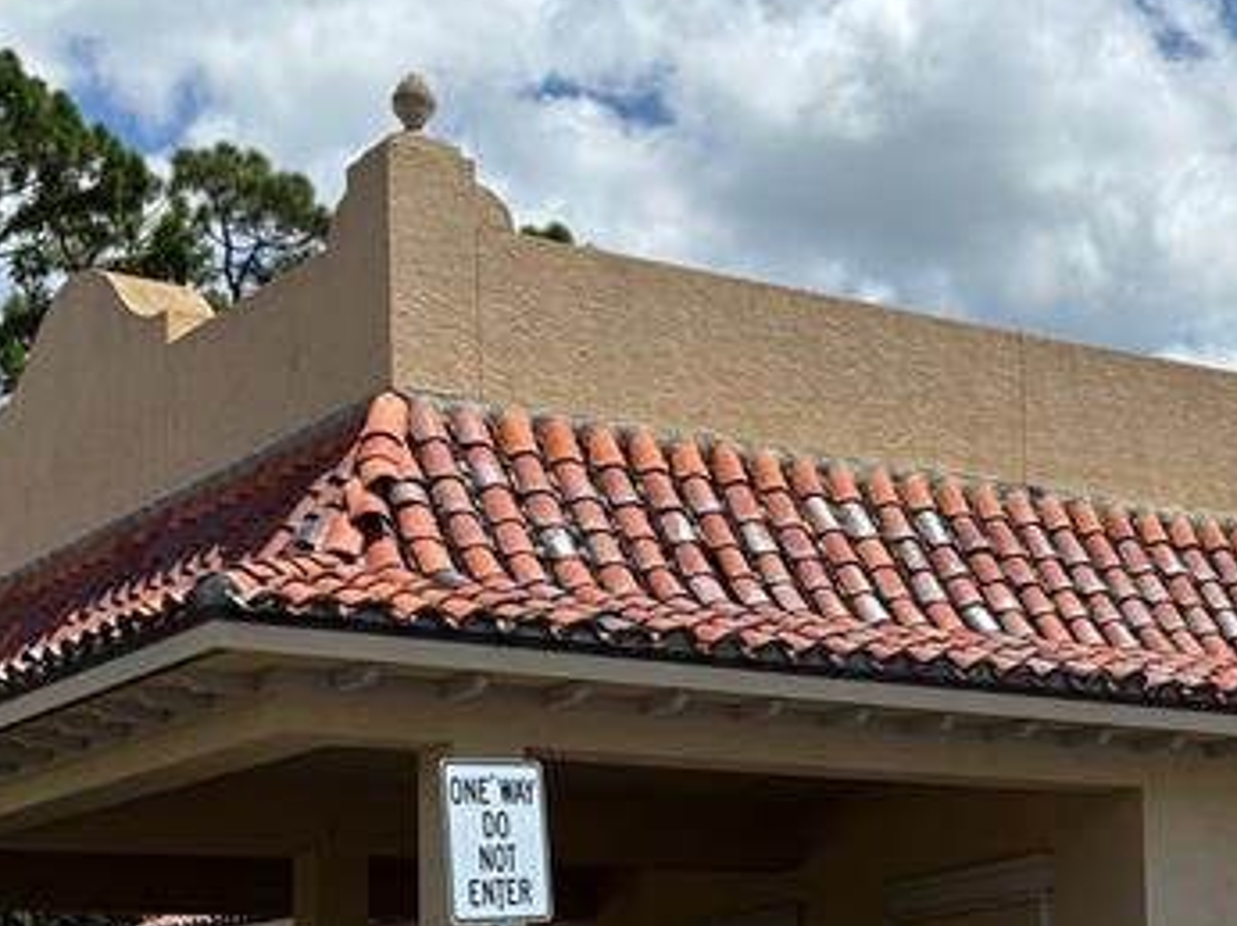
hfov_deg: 24.9
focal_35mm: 77
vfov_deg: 18.7
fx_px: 2750
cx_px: 997
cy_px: 858
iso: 50
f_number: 1.6
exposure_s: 1/3937
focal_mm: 5.96
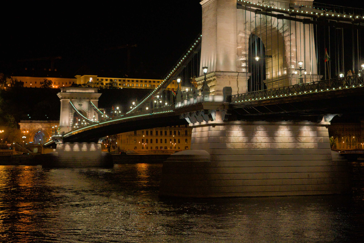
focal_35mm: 63
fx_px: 637
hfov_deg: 31.9
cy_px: 93
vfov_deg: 21.5
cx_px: 182
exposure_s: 1/60
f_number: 2.8
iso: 2000
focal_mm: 26
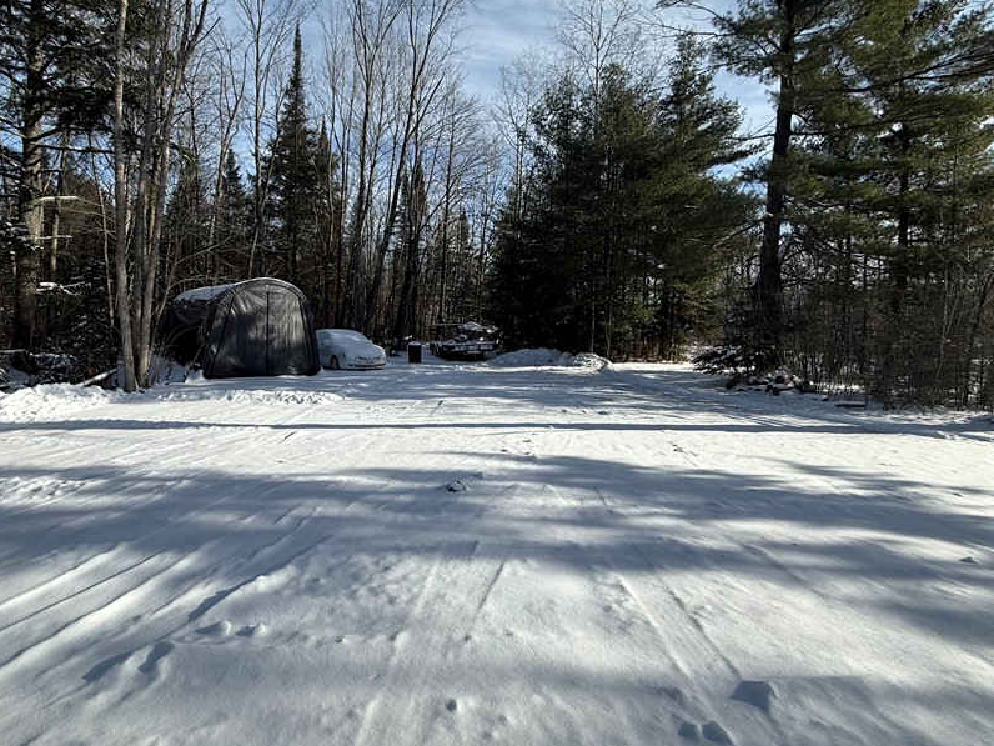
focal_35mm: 18
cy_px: 335
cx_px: 445
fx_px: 517
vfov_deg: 71.4
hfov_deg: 87.4
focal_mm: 2.22
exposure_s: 1/1848
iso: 50
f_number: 2.2
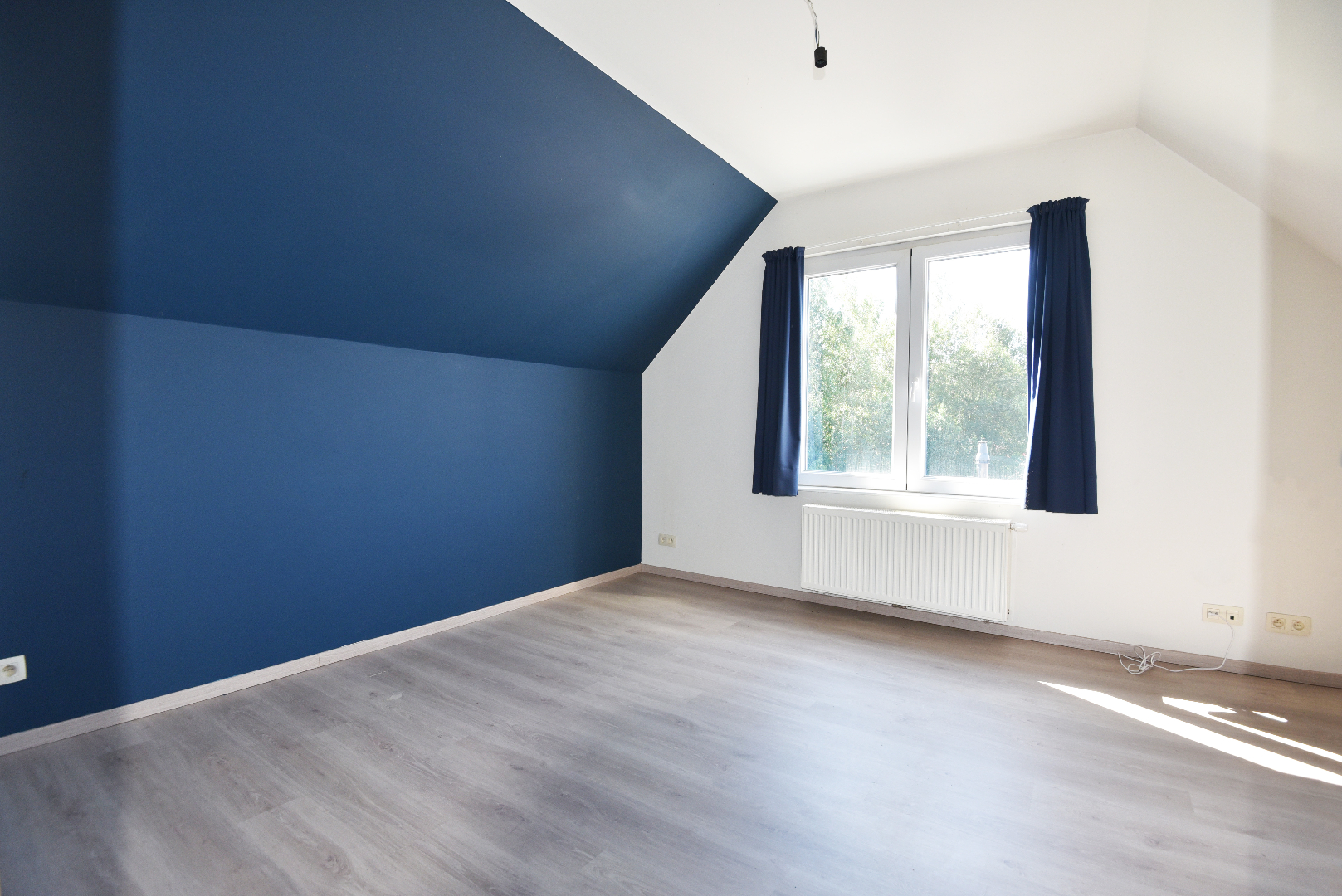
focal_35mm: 16
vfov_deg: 73.8
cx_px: 671
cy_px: 448
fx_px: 597
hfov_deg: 96.7
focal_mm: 16
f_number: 5.6
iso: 800
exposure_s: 1/125
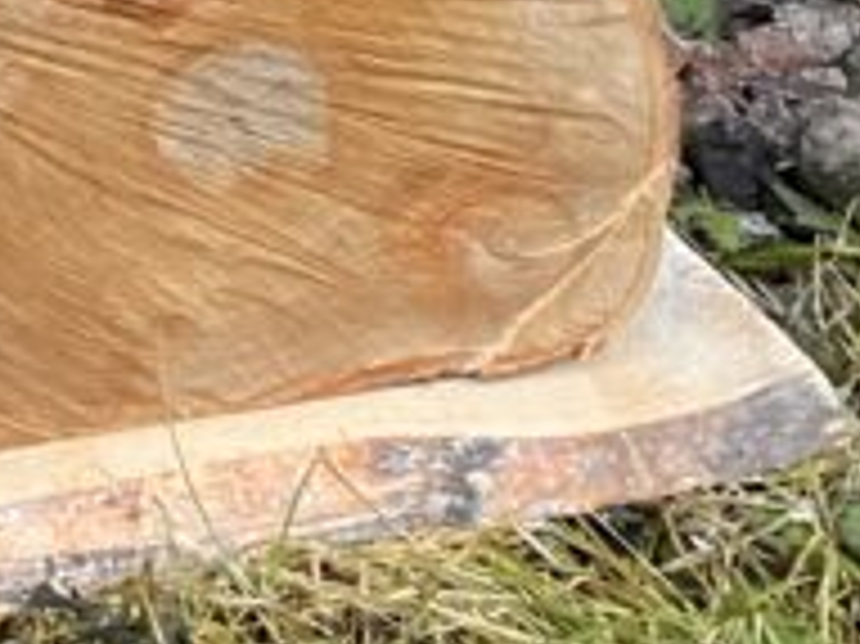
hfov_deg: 11.1
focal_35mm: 150
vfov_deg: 9.3
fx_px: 3724
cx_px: -1175
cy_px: -576
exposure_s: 1/50
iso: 200
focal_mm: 3.99
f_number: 1.8
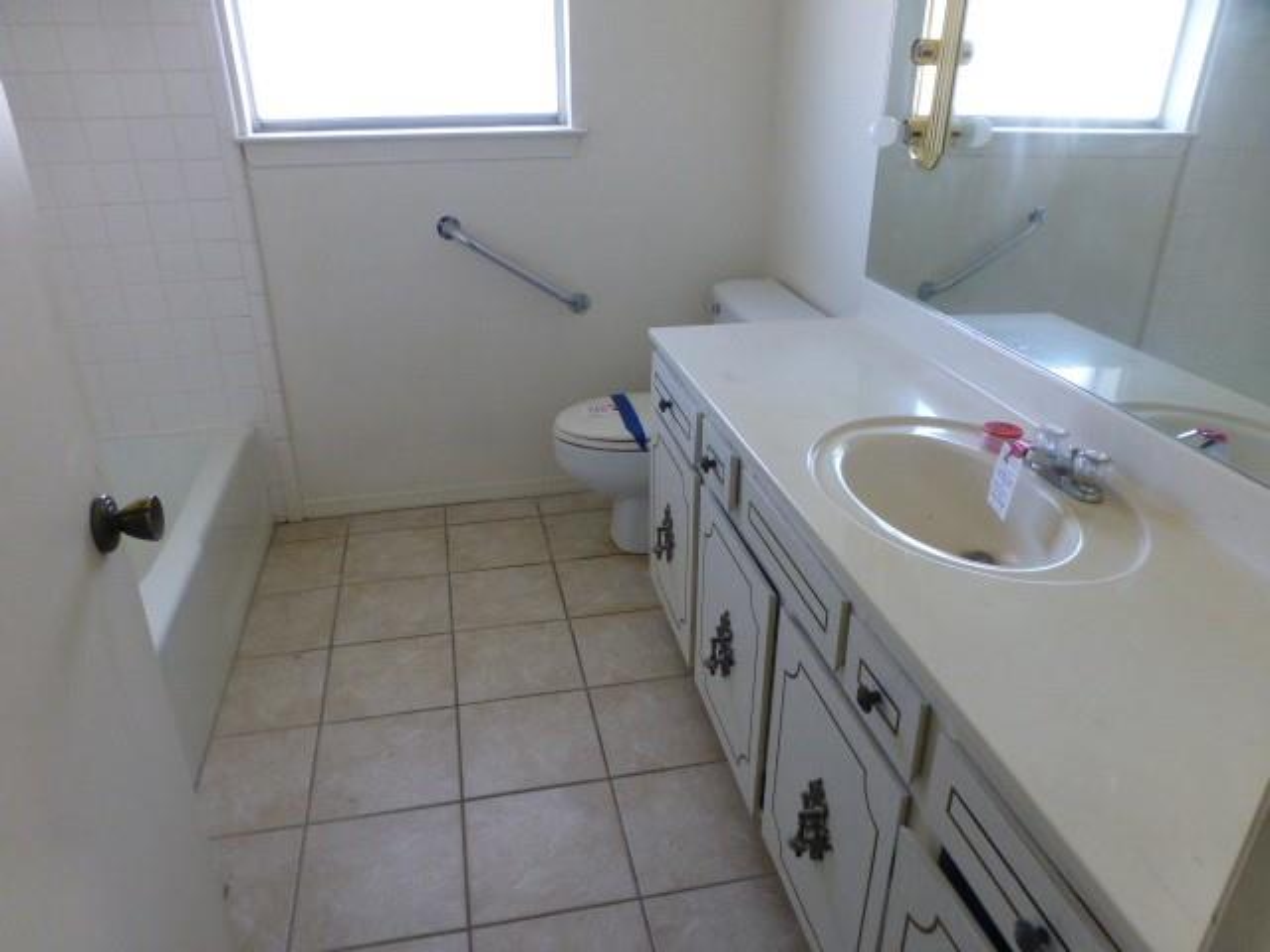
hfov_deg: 71.6
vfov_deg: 56.8
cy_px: 476
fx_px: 881
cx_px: 635
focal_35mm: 24
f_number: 3.3
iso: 400
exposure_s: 1/50
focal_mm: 4.3
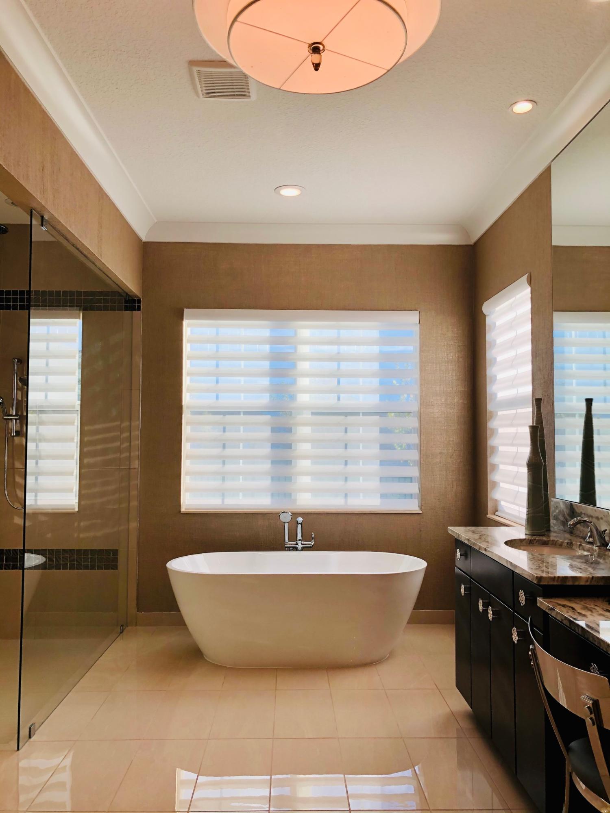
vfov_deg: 63.4
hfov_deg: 49.7
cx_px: 305
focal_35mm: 28
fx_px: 658
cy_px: 406
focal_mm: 3.99
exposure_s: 1/142
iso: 20
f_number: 1.8
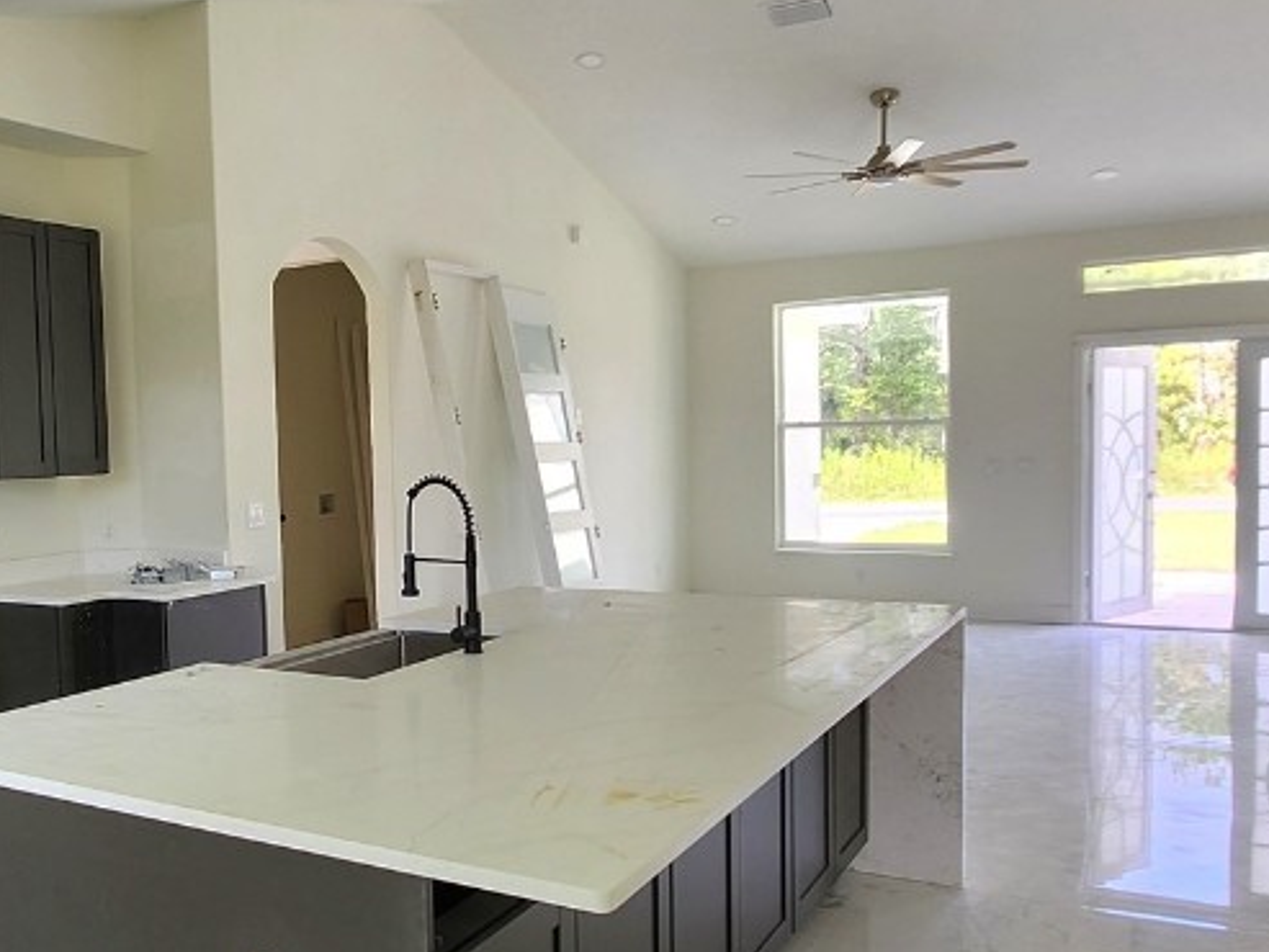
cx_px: 340
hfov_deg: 62.1
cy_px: 527
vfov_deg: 51.3
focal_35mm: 27
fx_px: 990
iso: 40
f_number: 2.2
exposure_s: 1/60.2
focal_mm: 1.7
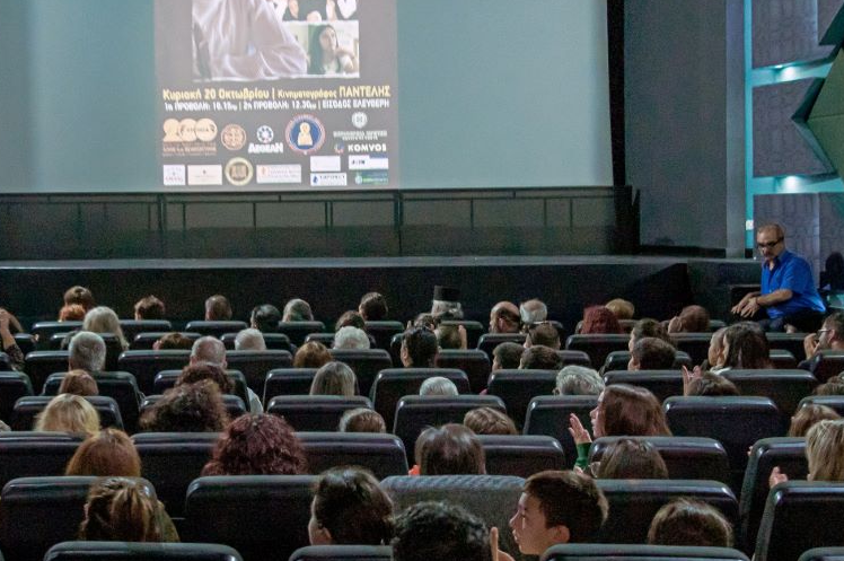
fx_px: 1429
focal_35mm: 61
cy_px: 274
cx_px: 425
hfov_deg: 32.9
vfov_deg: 22.2
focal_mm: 38
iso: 6400
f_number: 5
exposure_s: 1/125
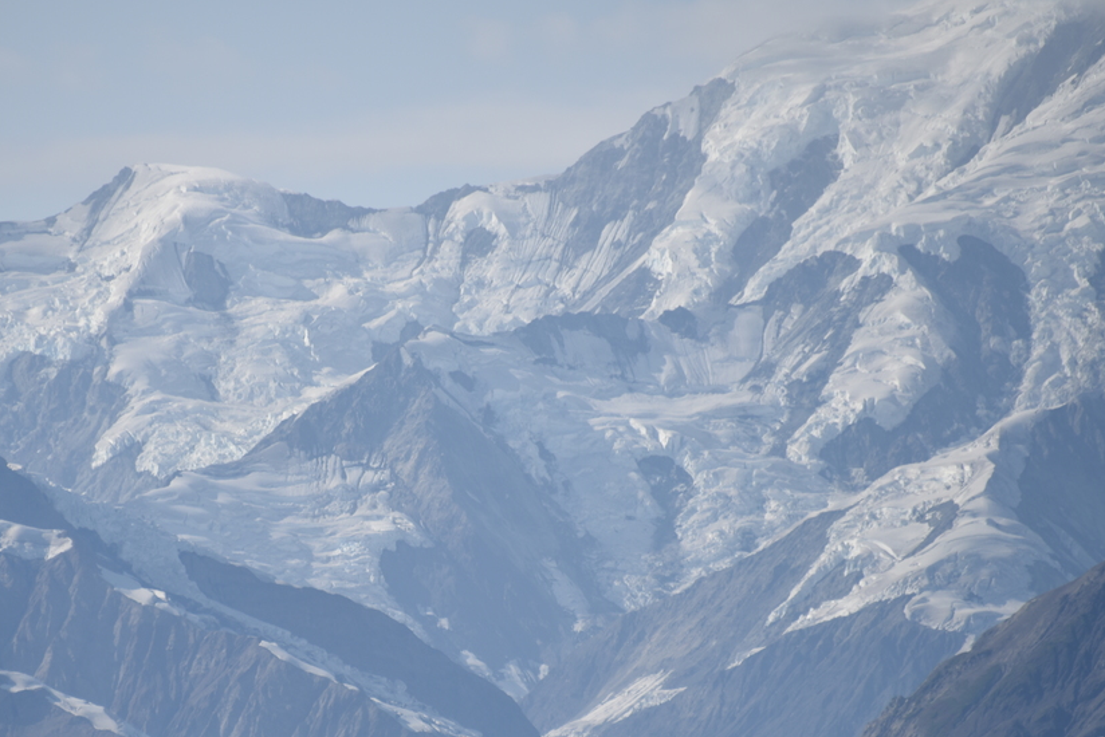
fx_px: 14308
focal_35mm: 466
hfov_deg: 4.4
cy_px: 552
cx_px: 358
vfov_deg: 3.0
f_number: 7.1
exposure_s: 1/640
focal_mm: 300
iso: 100
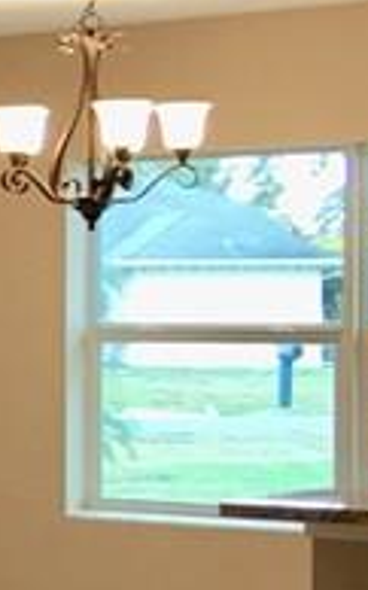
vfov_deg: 12.9
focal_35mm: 162
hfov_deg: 6.9
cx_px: -900
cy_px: 353
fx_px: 2603
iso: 40
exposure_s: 1/30
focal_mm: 4.15
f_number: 2.2
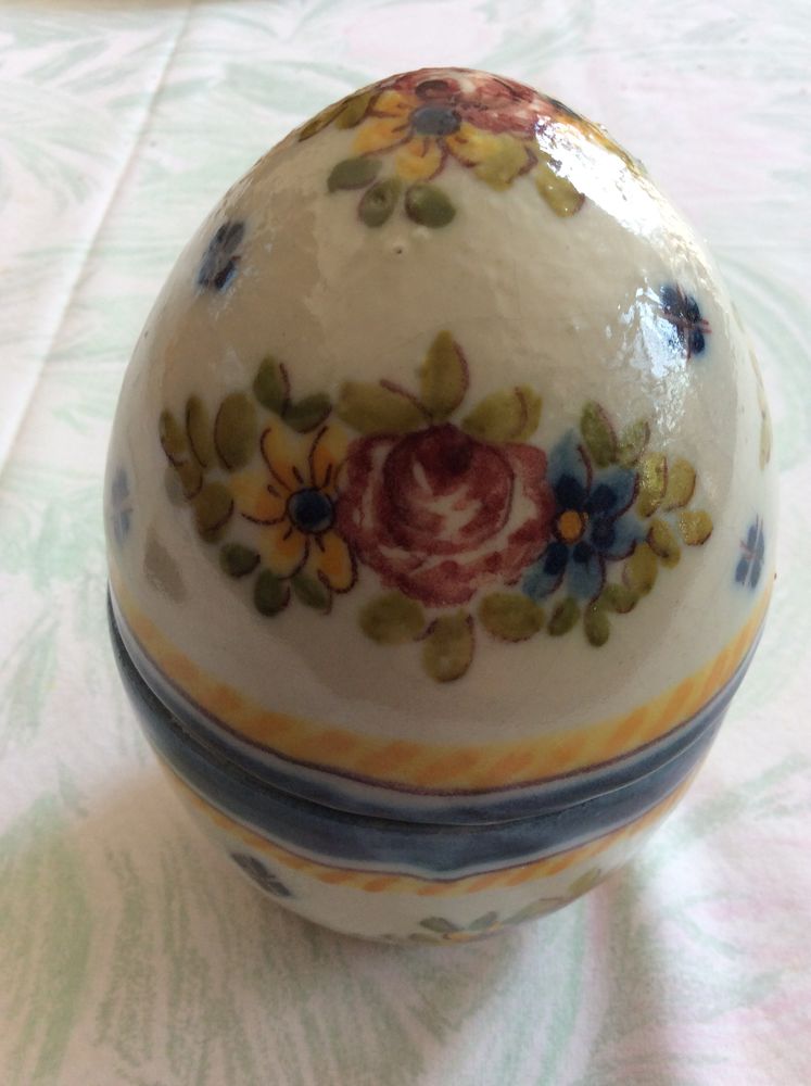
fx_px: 1002
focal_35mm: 32
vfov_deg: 56.9
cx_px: 406
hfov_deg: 44.1
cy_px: 543
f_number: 2.4
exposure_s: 1/100
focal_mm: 3.3
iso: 40
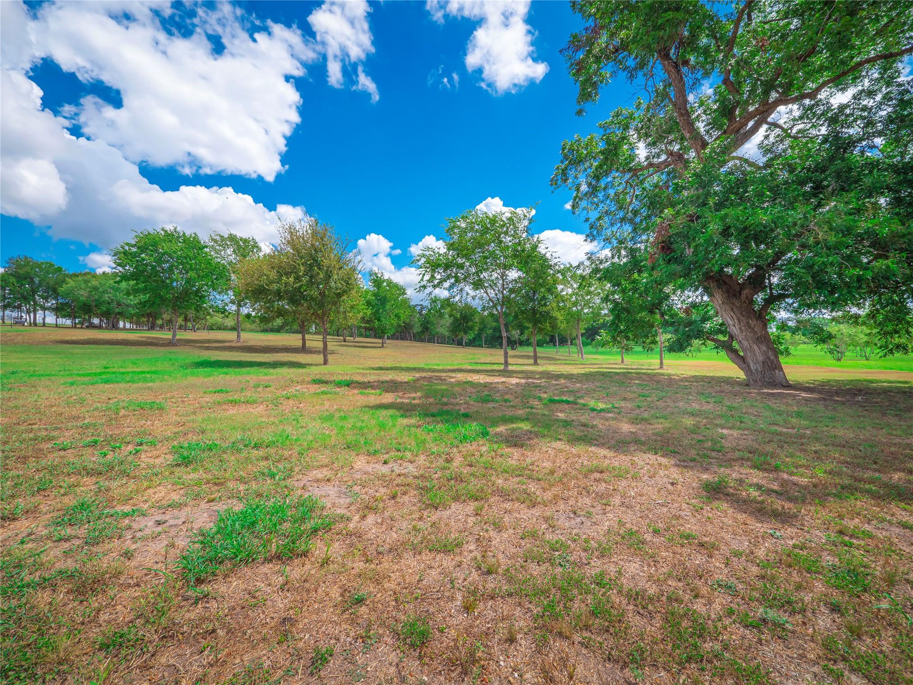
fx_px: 369
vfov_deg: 85.7
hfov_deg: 102.1
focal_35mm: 14
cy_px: 342
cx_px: 456
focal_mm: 7
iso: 200
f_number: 8
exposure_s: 1/500
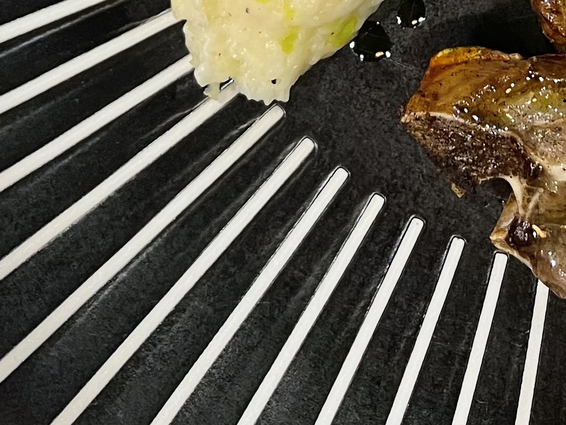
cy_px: -299
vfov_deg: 14.4
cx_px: 437
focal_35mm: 92
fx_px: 1504
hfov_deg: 21.1
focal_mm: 5.1
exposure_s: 1/60
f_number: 1.6
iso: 250
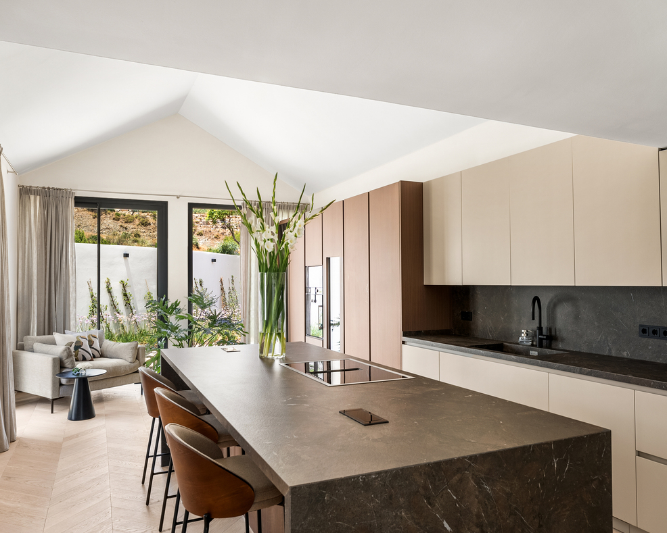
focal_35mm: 24
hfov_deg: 69.3
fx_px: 483
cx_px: 331
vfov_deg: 57.9
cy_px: 268
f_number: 8
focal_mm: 21.4
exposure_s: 1/5
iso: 100
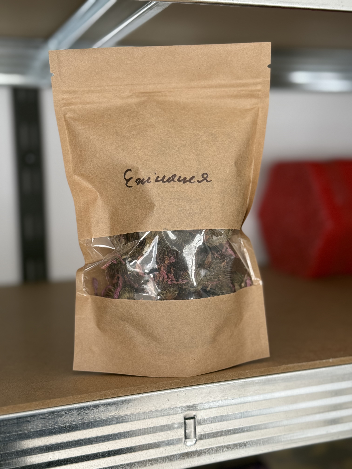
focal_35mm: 48
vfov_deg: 39.7
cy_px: 234
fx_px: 651
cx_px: 176
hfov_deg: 30.3
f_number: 1.78
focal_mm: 6.76
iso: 125
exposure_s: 1/60
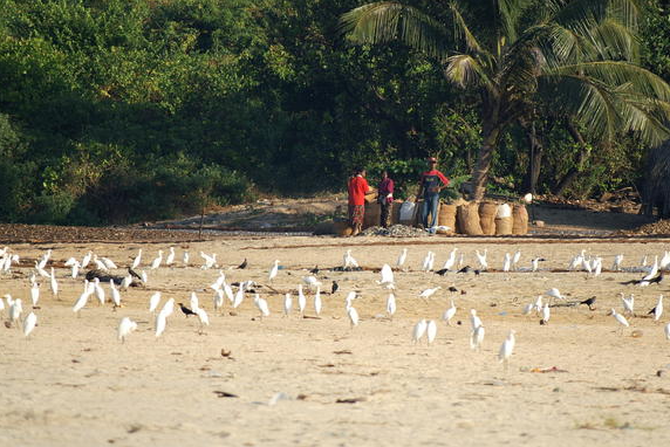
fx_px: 9366
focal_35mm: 503
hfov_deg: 4.1
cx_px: 371
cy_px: 239
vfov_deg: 2.7
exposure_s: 1/500
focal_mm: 300
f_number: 5.6
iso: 100
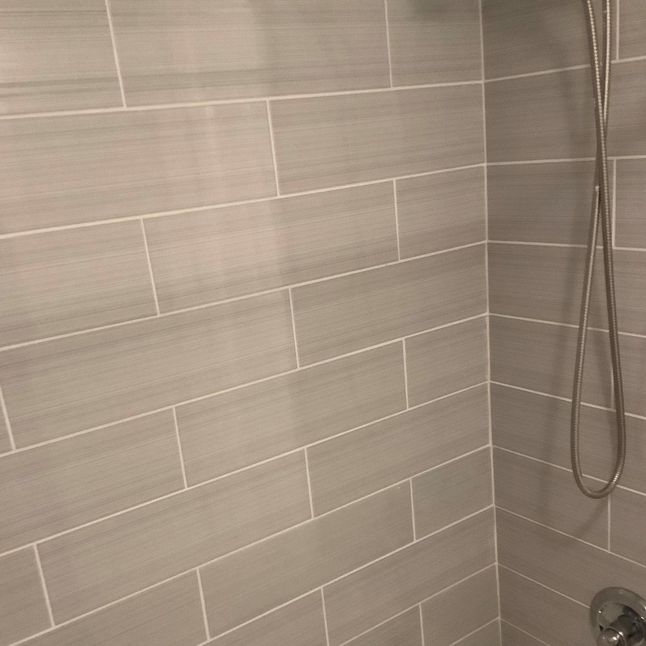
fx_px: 781
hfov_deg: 44.9
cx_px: 322
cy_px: 399
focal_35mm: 37
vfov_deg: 44.6
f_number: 2.4
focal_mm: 3.3
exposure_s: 1/30
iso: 400
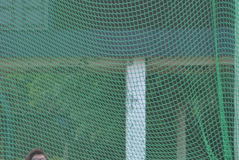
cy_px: 191
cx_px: -9
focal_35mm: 480
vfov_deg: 2.9
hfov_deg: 4.3
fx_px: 3189
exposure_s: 1/200
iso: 800
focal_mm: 195
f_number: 11
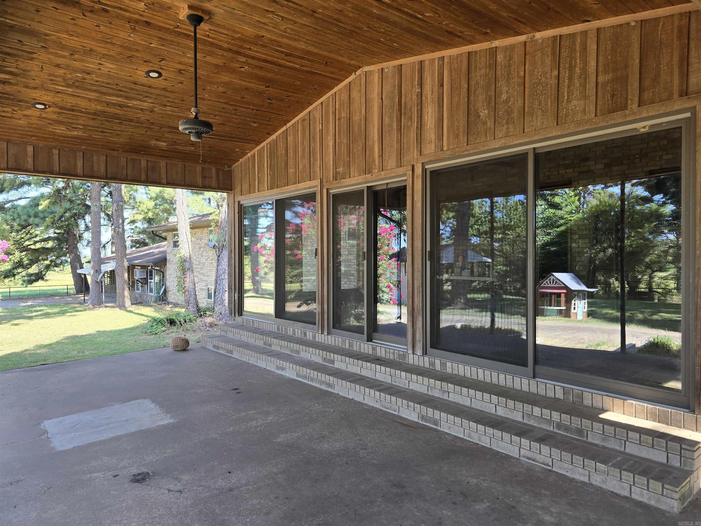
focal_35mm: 23
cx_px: 350
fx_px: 466
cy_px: 263
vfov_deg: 58.9
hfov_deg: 73.9
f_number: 1.7
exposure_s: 1/180
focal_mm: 6.3
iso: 50
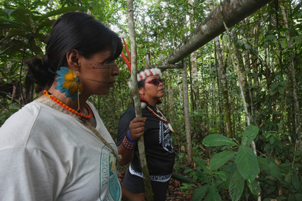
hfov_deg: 82.9
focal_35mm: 20
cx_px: 183
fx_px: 168
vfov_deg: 61.5
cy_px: 84
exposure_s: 1/15
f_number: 18
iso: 2500
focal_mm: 16
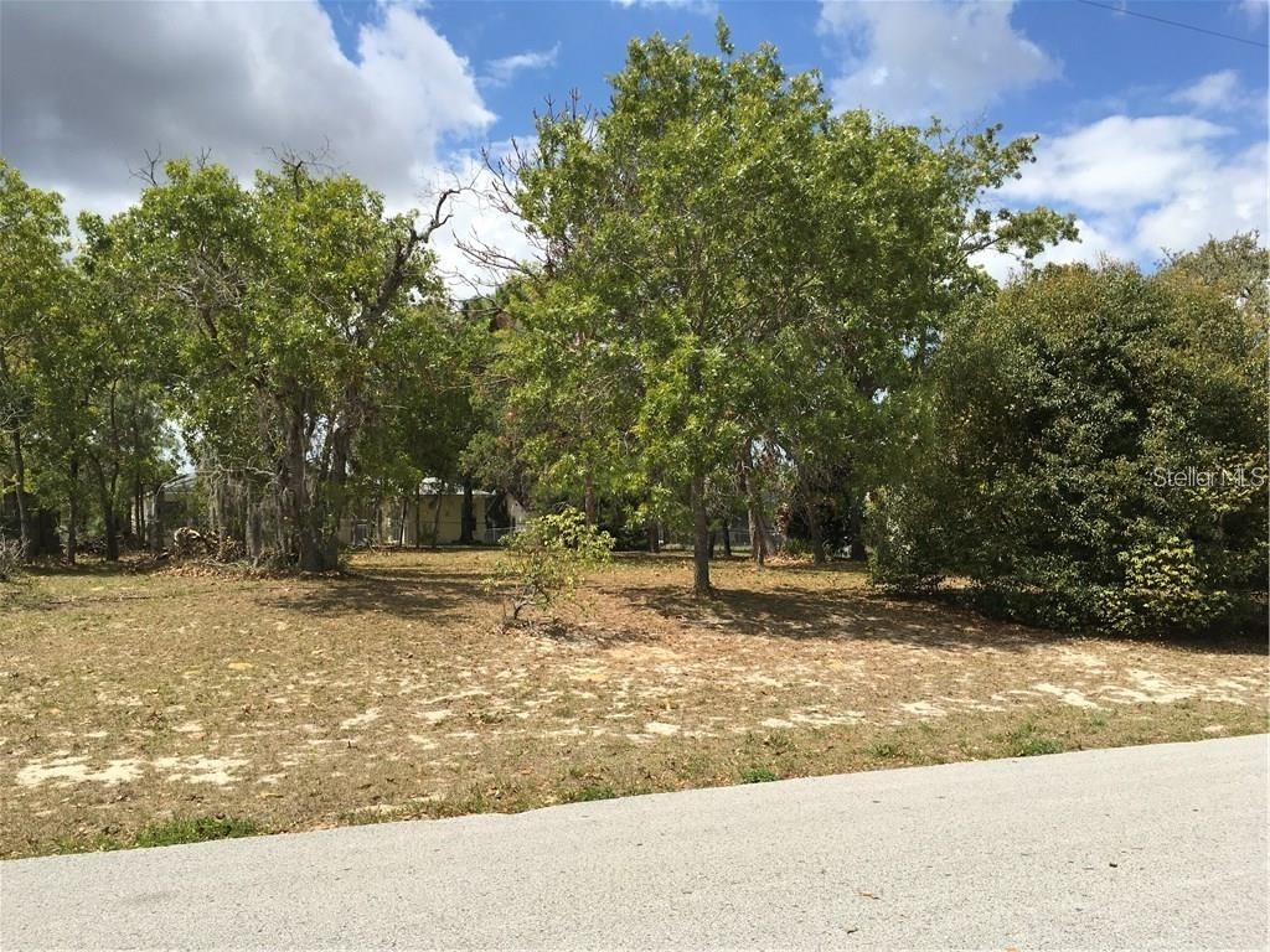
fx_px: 1064
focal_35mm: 29
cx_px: 635
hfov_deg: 61.7
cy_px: 476
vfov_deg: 48.2
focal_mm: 4.15
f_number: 2.2
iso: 25
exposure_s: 1/1672
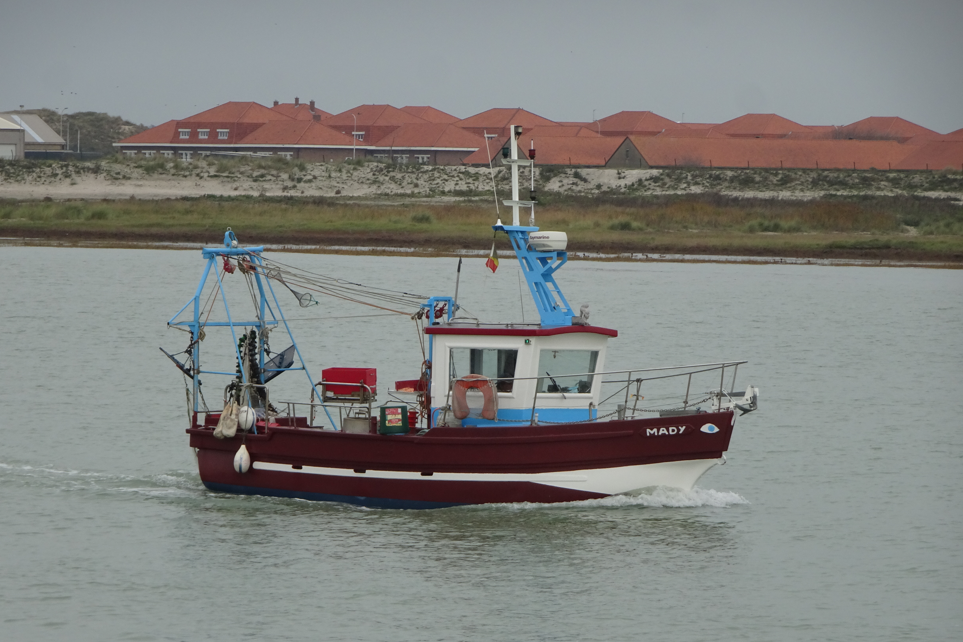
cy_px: 355
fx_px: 6286
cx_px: 480
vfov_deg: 5.8
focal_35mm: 235
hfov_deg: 8.8
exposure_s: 1/250
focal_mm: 38.47
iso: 100
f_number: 6.3
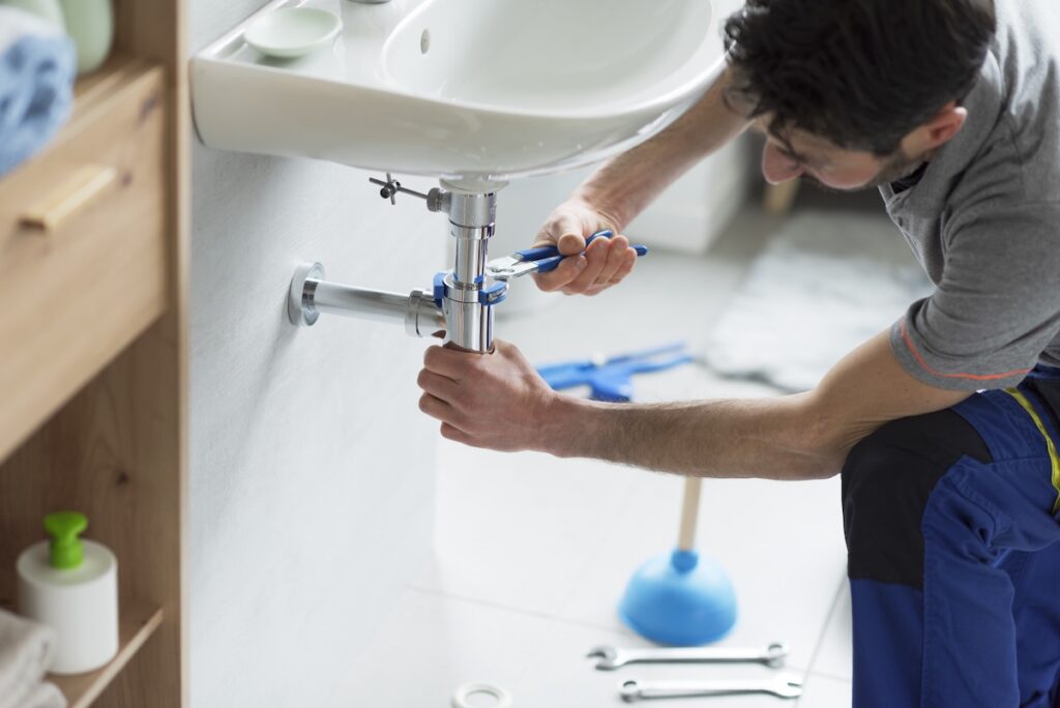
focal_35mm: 85
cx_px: 530
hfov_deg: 23.9
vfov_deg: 16.1
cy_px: 354
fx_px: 2504
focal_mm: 85
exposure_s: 1/40
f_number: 2.2
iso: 250
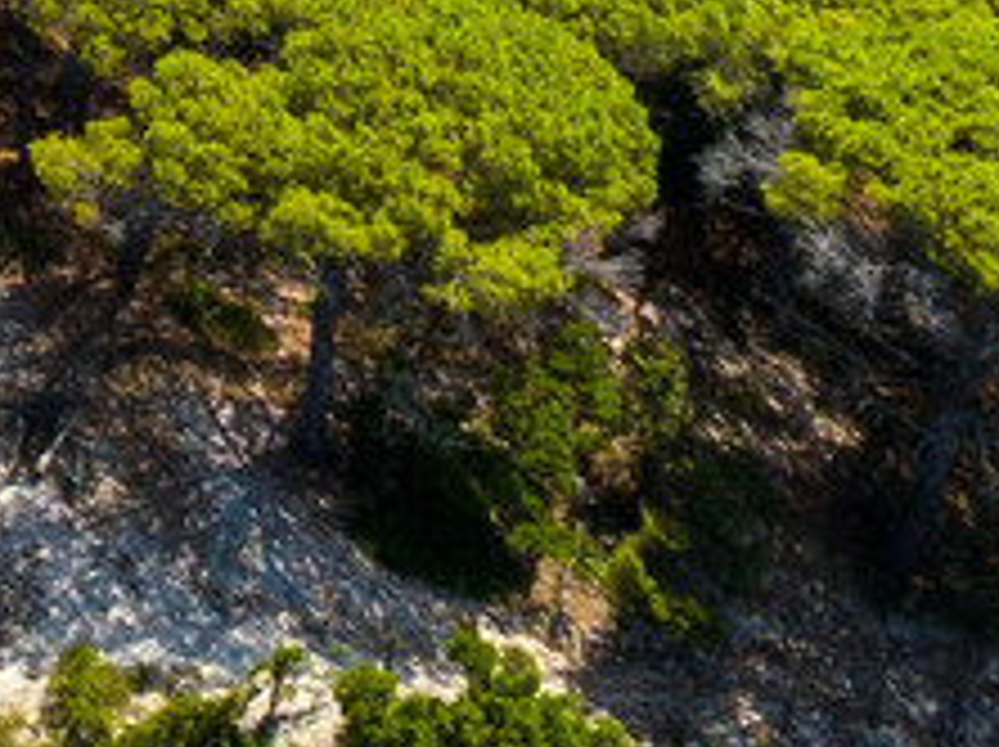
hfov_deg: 9.4
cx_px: -1822
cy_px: -1706
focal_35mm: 173
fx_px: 4987
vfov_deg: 7.3
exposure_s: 1/320
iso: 100
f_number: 7.1
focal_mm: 12.3
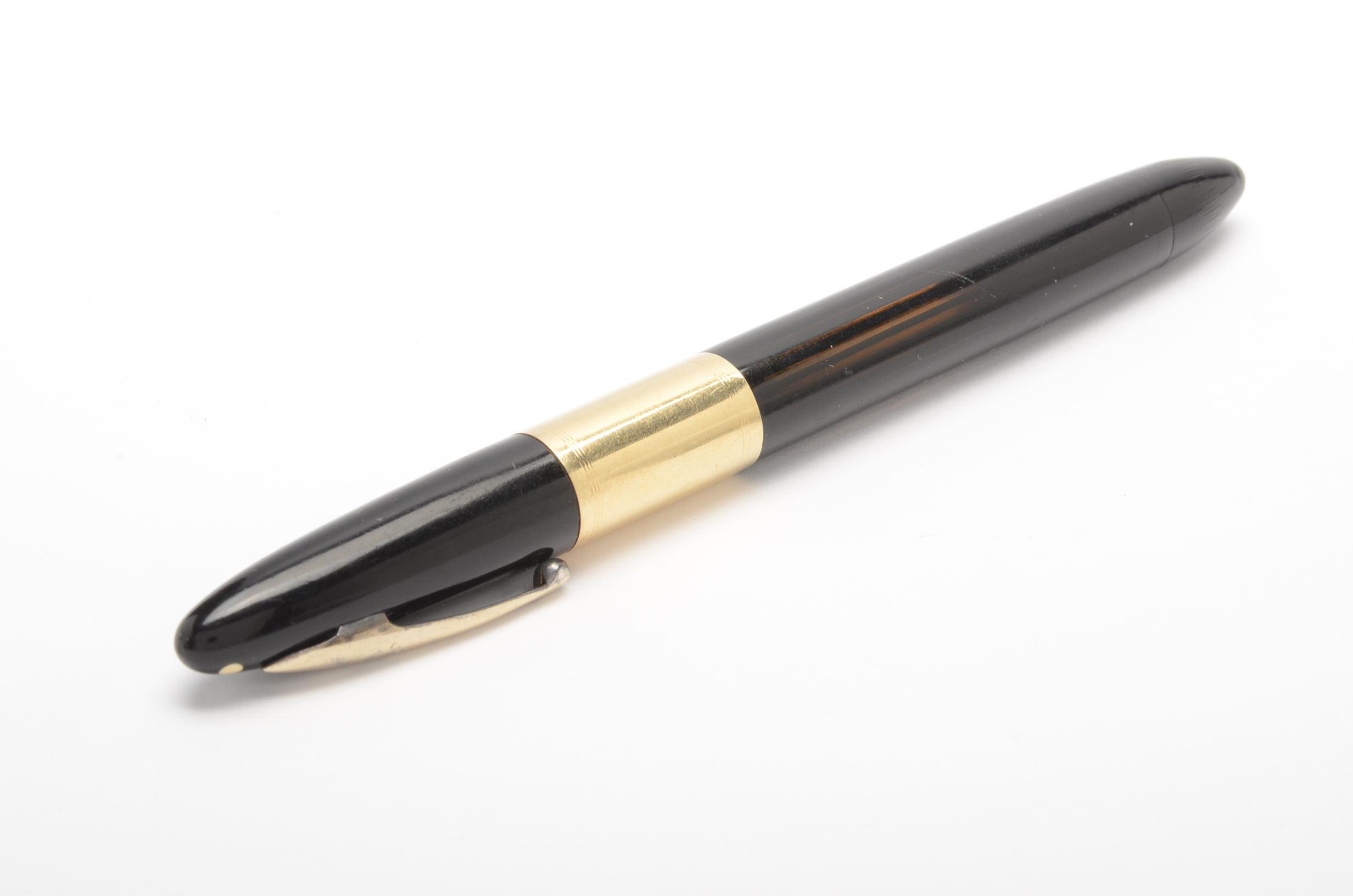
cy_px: 448
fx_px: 3375
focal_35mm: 90
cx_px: 676
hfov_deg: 22.7
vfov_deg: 15.1
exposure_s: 1/160
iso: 400
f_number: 20
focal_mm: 60
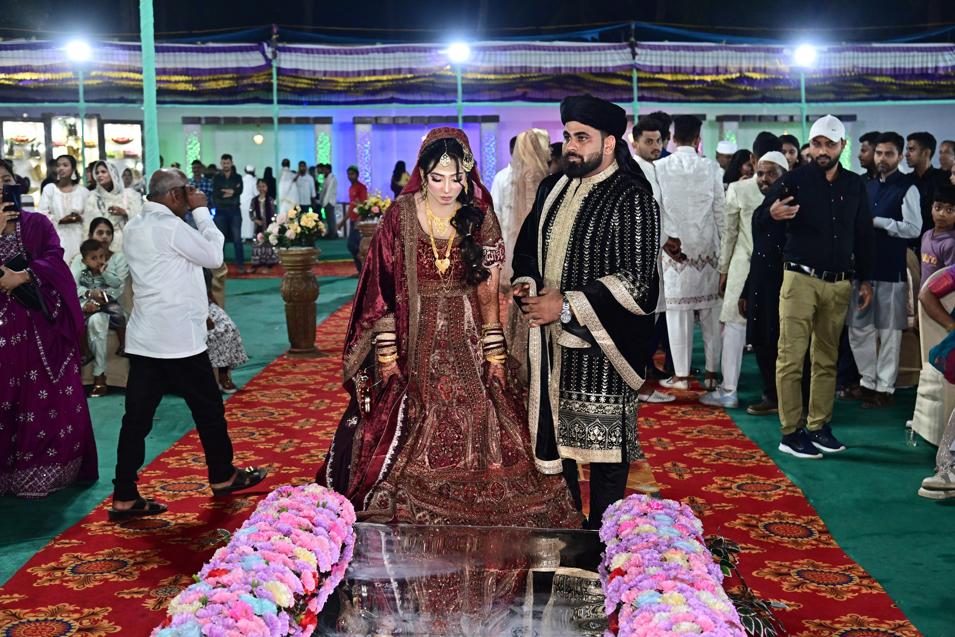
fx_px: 1273
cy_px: 318
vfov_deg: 28.1
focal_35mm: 48
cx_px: 478
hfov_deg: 41.1
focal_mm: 48
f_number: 4.5
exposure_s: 1/200
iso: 2500
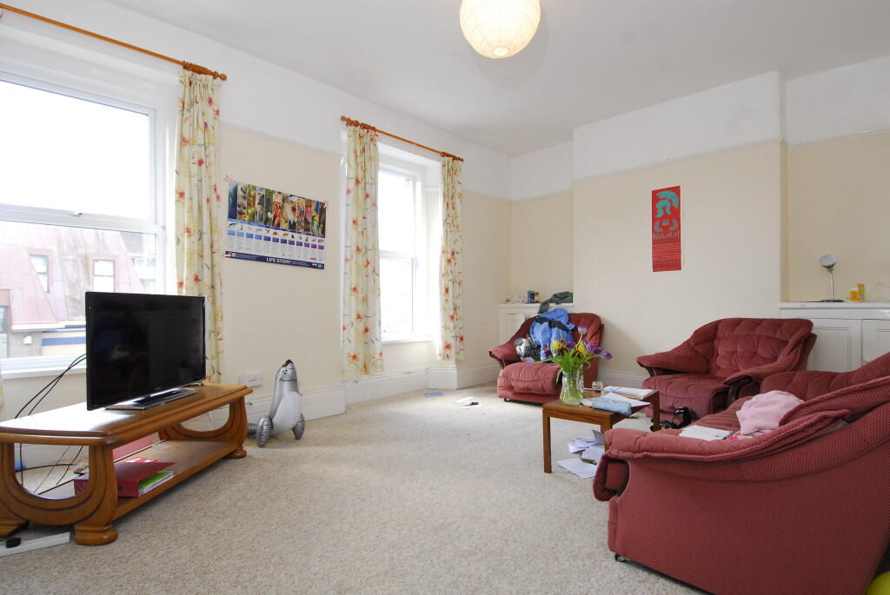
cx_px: 445
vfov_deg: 67.5
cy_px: 298
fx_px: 445
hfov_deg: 89.9
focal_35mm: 18
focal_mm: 12
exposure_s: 1/80
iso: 640
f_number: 6.3
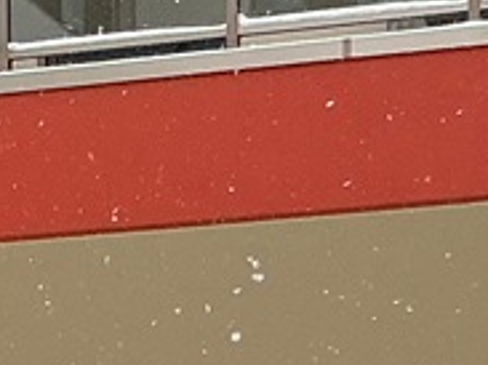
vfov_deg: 6.4
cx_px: -28
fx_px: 2973
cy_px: 1095
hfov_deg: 9.3
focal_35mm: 211
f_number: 1.8
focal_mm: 3
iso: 25
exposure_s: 1/1121
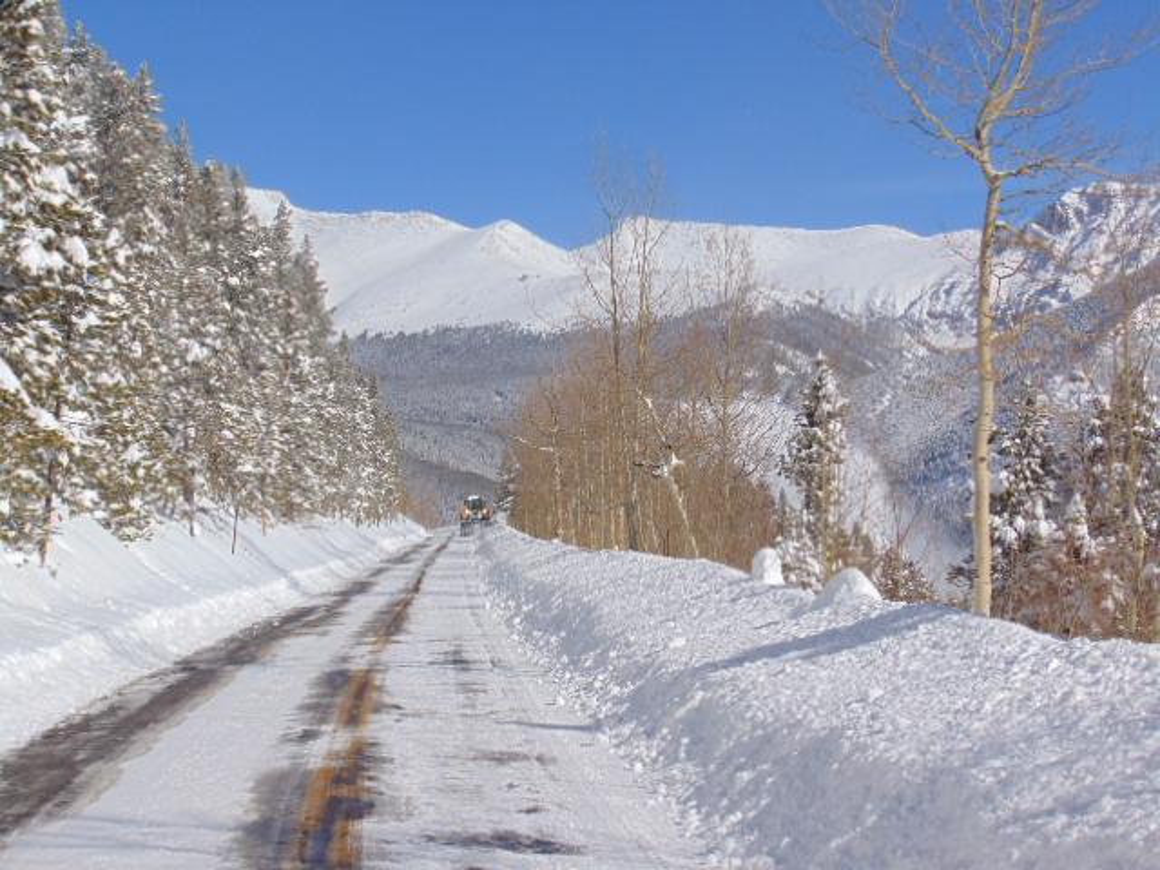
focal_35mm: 71
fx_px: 2379
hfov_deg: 27.4
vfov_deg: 20.7
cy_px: 435
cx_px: 580
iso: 80
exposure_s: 1/400
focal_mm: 12.8
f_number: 9.6
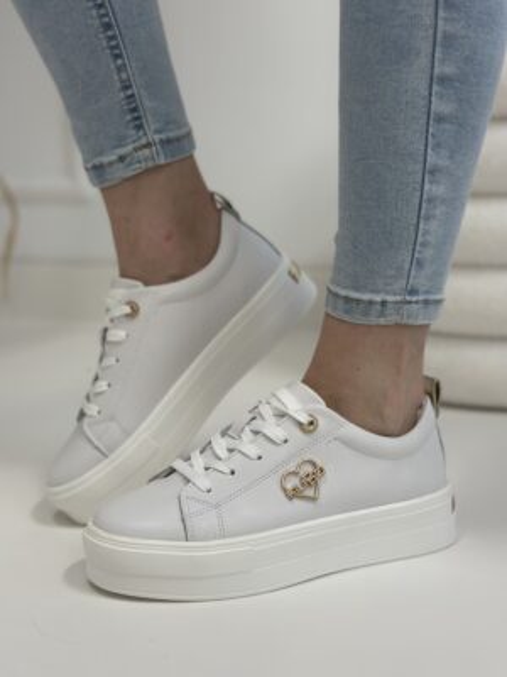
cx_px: 254
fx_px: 937
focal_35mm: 48
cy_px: 338
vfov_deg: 39.7
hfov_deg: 30.3
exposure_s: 1/100
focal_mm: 6.86
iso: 80
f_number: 1.78
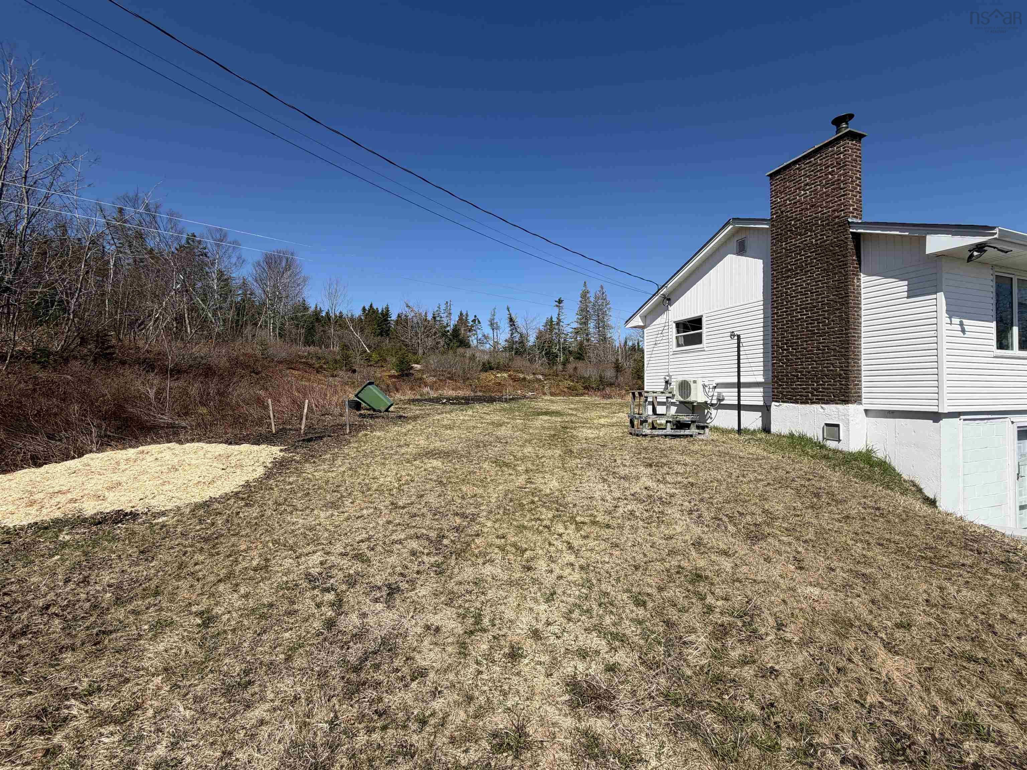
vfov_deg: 85.7
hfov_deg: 102.1
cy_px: 385
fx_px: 415
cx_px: 514
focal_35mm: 14
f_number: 2.2
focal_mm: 2.22
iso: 20
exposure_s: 1/1033
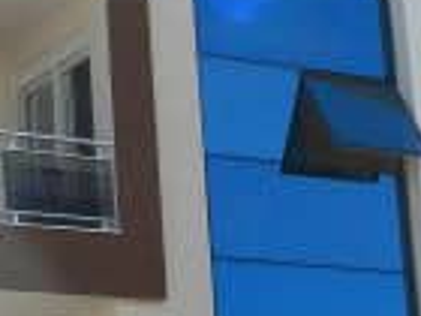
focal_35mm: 183
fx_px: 2226
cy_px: 87
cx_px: 427
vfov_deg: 8.1
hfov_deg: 10.7
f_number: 3.7
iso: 160
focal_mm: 5.6
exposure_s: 1/1000
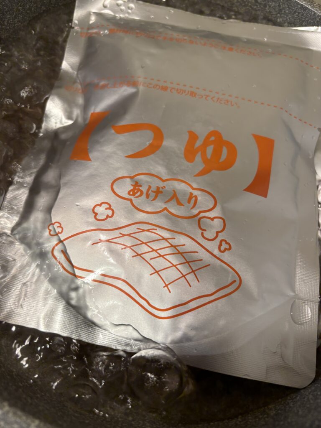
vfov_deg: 67.3
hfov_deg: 53.1
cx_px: 160
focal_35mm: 26
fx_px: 321
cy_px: 214
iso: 125
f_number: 1.6
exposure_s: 1/60
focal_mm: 5.96
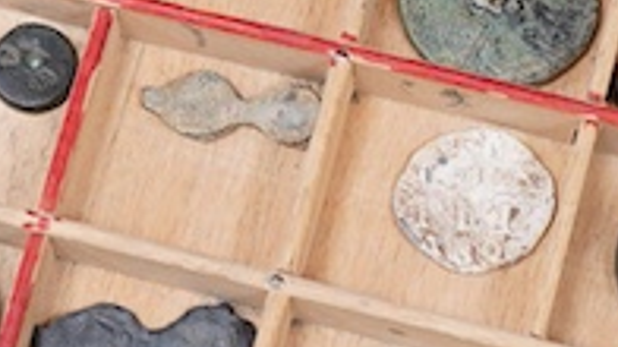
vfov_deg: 5.6
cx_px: -88
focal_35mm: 217
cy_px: -35
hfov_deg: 9.8
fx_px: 3554
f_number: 3.5
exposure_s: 1/125
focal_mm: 30
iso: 1600
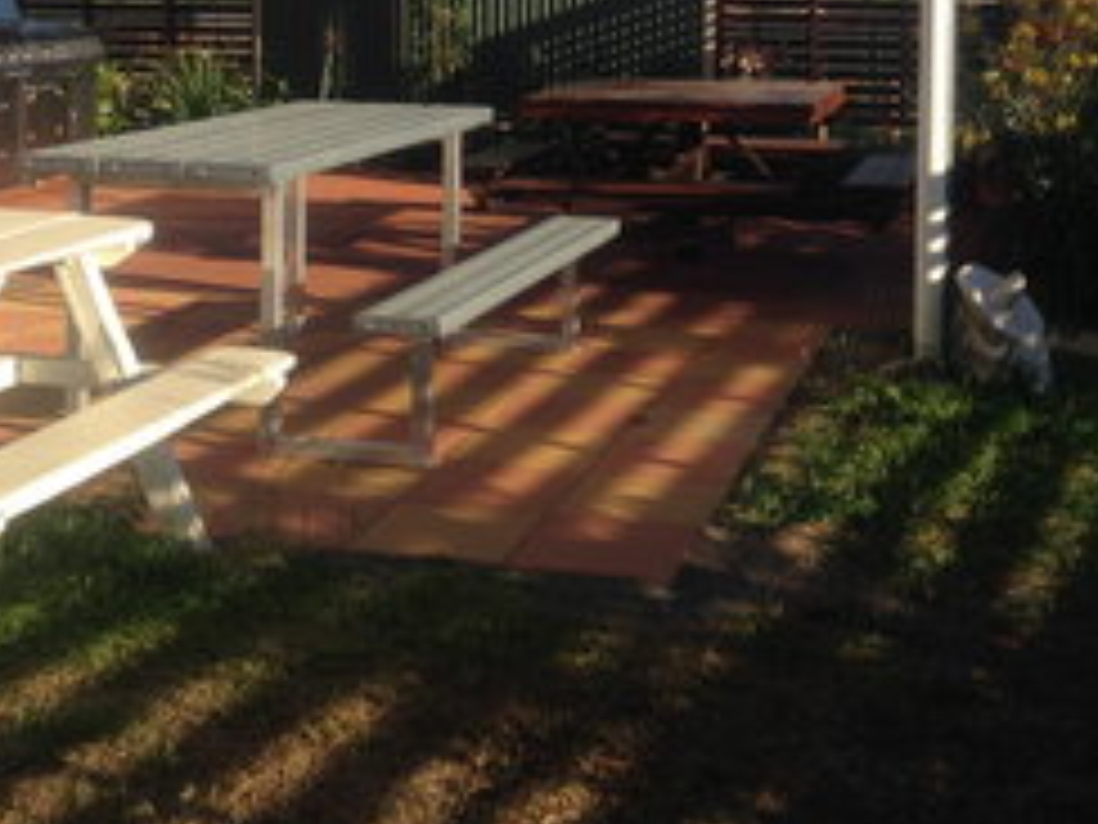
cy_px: 54
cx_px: 540
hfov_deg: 29.8
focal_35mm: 65
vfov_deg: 22.0
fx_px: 2062
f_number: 2.4
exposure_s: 1/889
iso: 50
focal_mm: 4.12
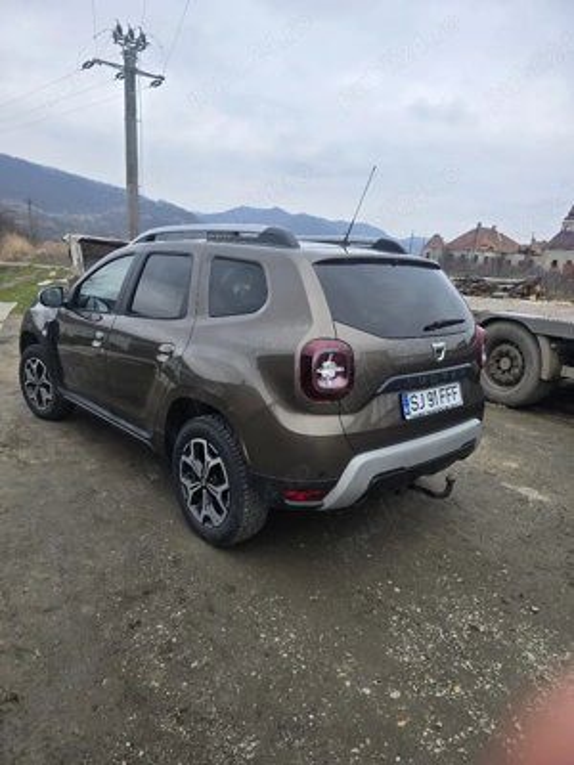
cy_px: 382
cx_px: 287
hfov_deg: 58.9
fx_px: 509
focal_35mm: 23
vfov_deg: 73.9
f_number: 1.7
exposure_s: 1/182
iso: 16
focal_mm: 6.3
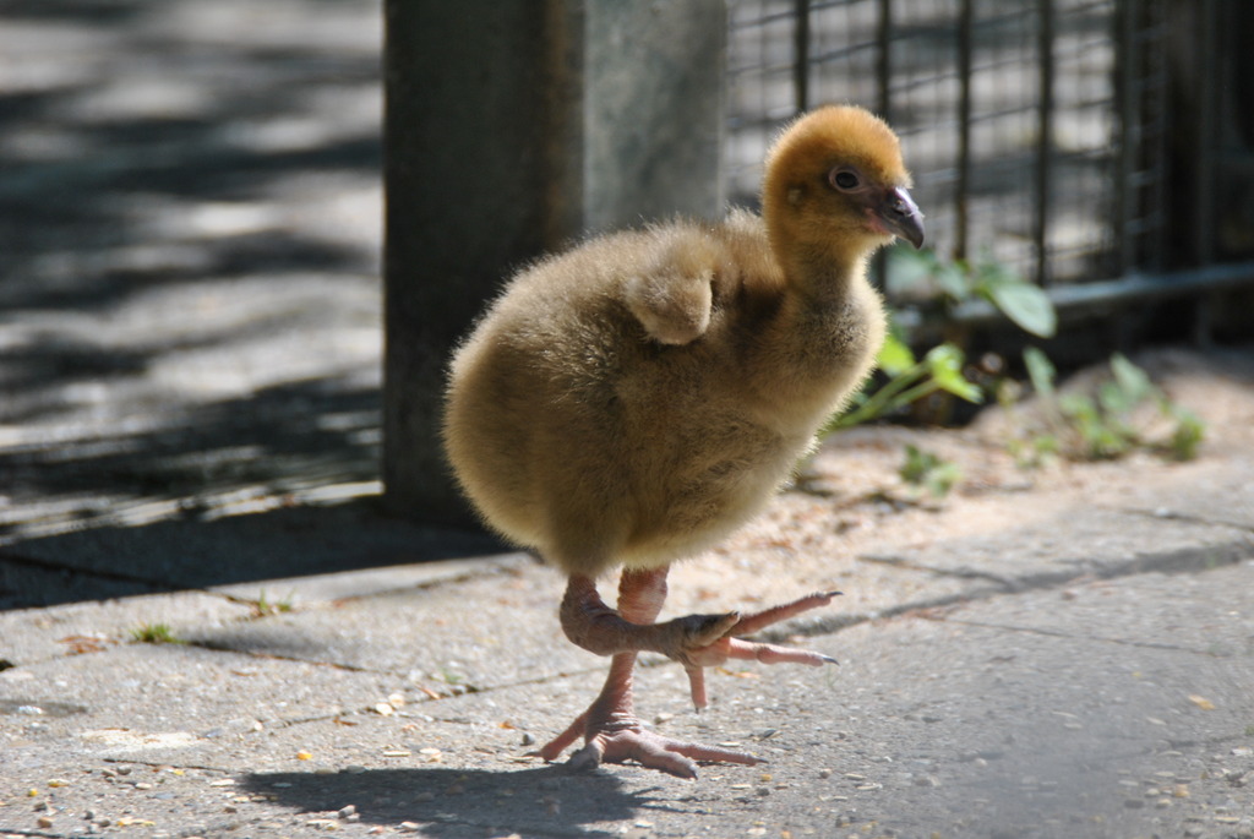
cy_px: 420
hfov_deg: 2.3
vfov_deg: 1.5
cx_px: 627
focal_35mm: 900
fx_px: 31381
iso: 200
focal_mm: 600
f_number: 6.3
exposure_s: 1/500
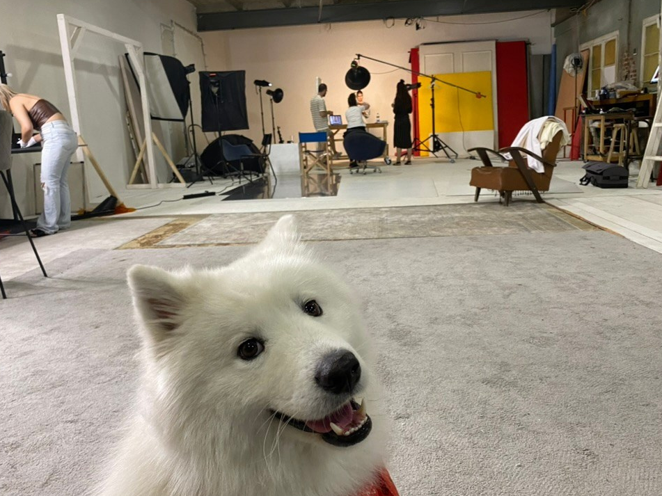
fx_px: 535
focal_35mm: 28
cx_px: 335
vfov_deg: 49.7
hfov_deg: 63.4
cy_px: 237
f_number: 1.8
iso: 200
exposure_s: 1/50
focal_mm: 4.25
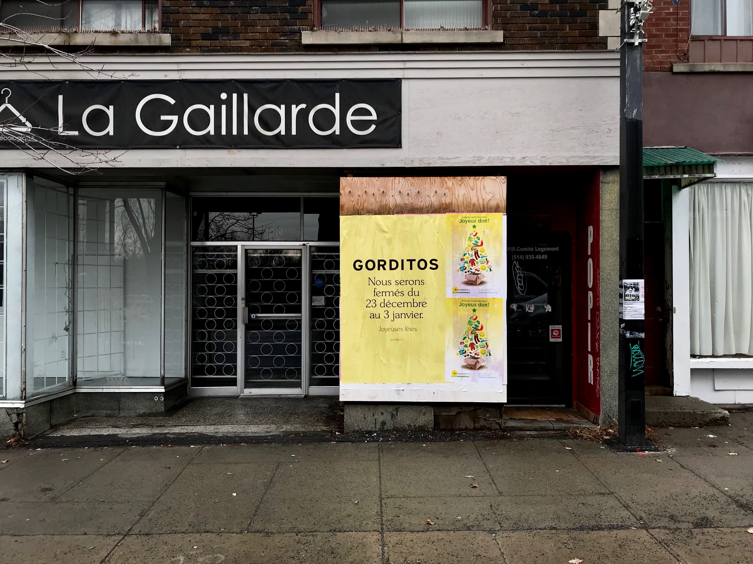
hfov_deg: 63.4
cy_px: 282
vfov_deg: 49.7
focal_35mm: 28
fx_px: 609
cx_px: 376
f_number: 1.8
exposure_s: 1/205
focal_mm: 3.99
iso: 20
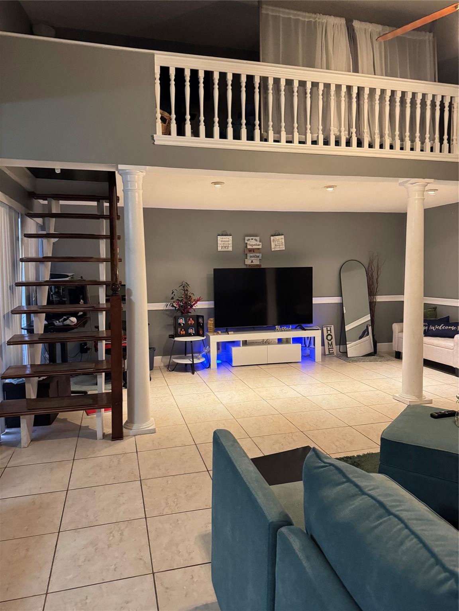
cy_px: 306
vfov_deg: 71.6
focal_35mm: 24
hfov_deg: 56.8
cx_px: 230
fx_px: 424
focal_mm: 6.76
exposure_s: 1/60
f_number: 1.78
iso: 640
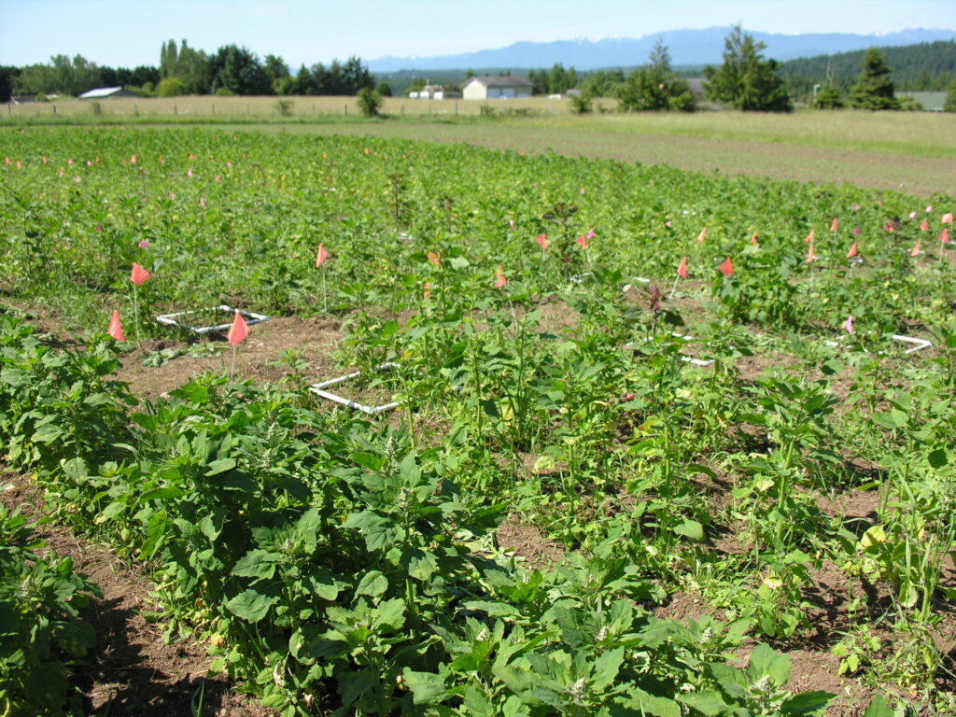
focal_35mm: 35
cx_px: 478
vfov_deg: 40.7
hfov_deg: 52.6
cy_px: 358
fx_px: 967
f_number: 2.8
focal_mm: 8.9
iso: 50
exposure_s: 1/463
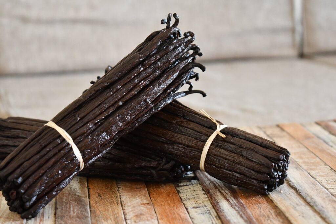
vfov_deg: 16.7
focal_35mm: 82
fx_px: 765
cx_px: 168
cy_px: 112
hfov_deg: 24.8
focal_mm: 55
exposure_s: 1/100
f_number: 5.6
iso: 4000
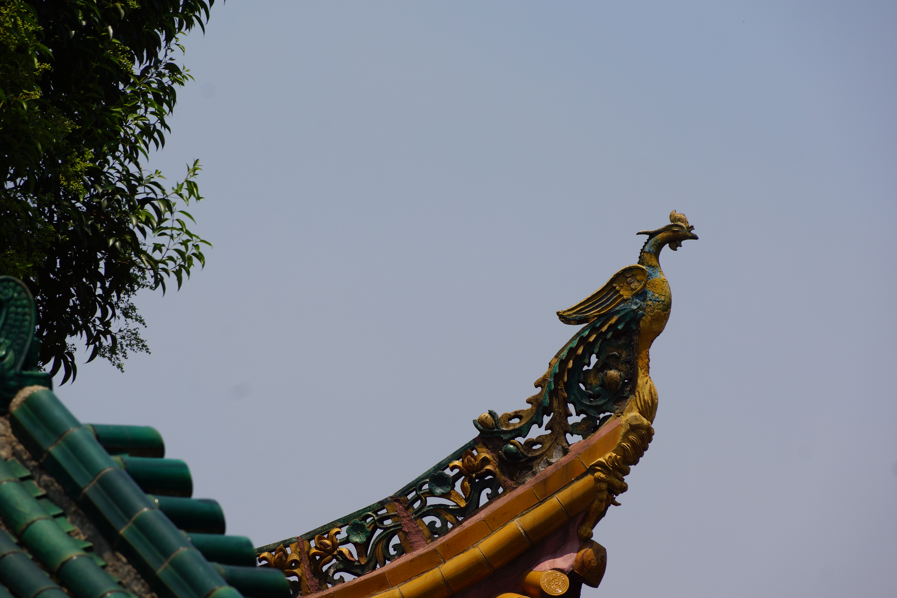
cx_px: 448
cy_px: 299
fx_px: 7474
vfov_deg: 4.6
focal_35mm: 300
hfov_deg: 6.9
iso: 100
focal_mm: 200
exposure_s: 1/400
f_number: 10
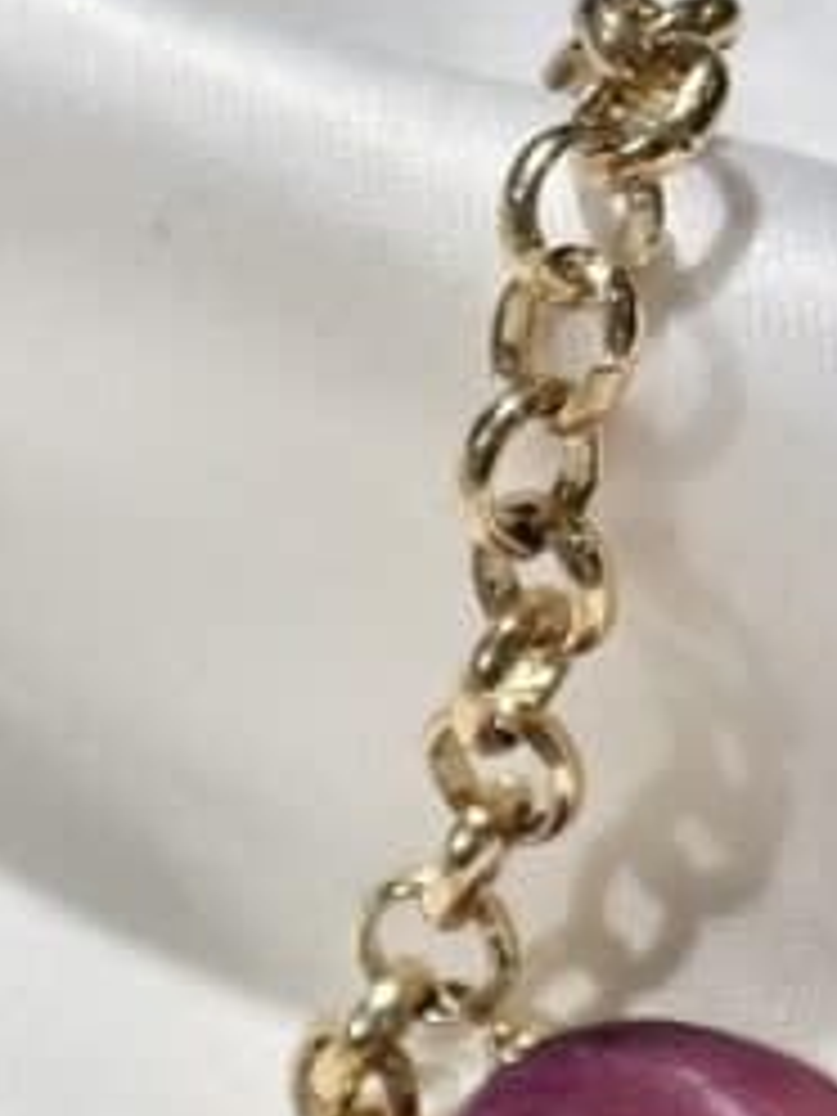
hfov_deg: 6.8
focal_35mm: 215
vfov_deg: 8.9
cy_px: 1814
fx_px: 6931
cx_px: -441
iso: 32
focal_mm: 5.96
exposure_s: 1/256
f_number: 1.6
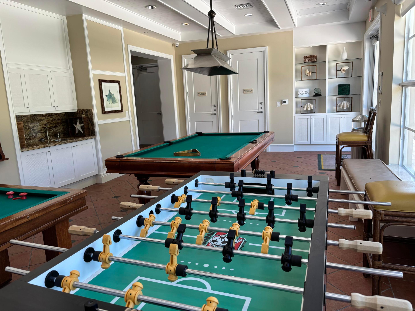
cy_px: 156
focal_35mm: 26
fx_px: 312
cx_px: 208
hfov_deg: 67.3
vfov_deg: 53.1
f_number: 1.6
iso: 40
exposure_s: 1/120
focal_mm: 5.96
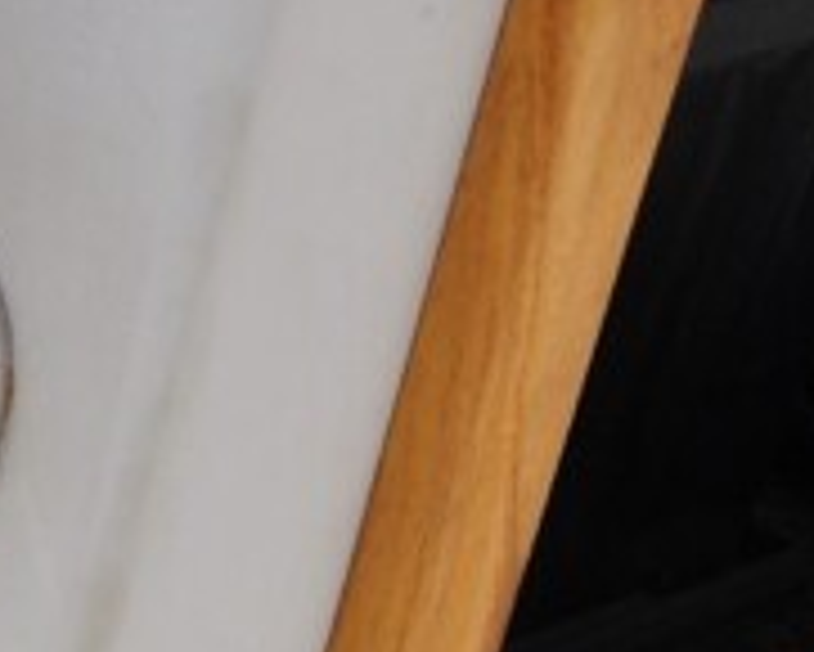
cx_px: -904
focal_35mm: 140
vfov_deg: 10.2
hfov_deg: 12.0
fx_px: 3375
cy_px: 1326
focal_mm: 18
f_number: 10
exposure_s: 1/400
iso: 200
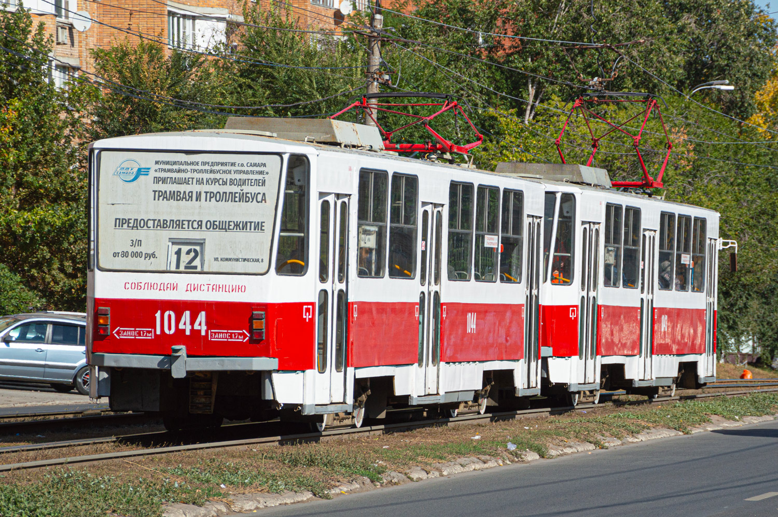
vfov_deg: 9.3
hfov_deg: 14.0
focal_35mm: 147
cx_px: 389
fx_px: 3174
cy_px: 258
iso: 100
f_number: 5.6
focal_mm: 98
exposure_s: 1/1000
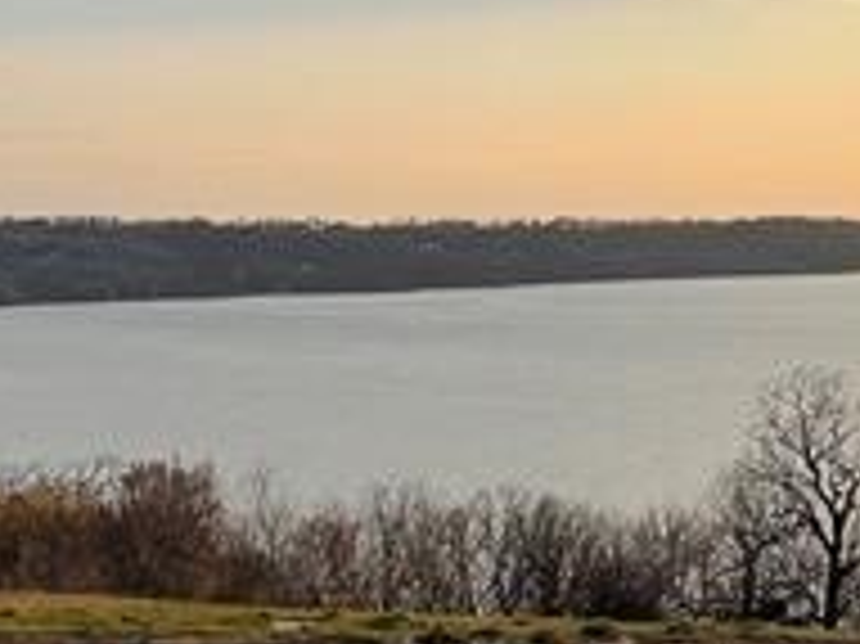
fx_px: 2160
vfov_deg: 16.9
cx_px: 338
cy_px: 288
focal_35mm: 87
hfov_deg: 22.5
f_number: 1.6
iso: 32
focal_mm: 4.2
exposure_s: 1/2564
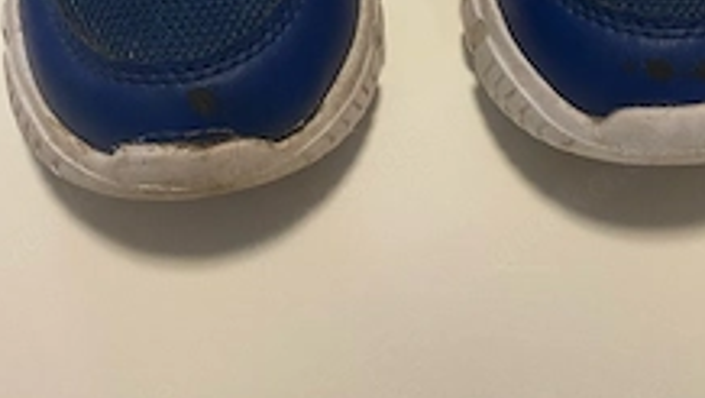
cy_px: -19
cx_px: 401
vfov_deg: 22.1
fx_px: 973
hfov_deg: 39.8
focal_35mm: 52
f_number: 1.8
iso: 320
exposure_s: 1/60
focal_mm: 4.25
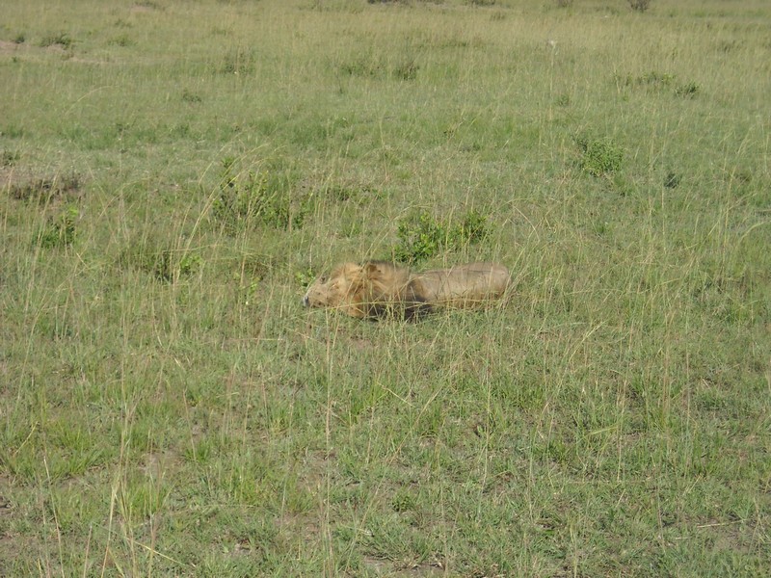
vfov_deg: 14.1
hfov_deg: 18.7
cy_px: 289
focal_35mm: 105
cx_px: 386
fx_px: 2339
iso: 64
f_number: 4.7
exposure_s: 1/478
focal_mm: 17.1
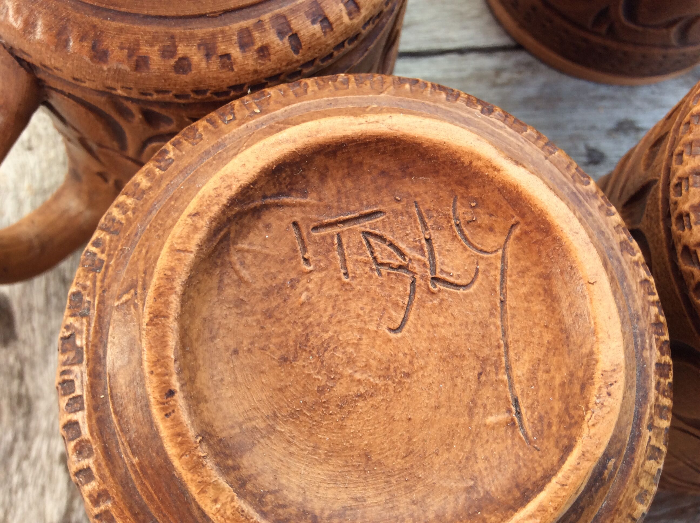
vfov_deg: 44.1
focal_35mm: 32
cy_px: 262
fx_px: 646
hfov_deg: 56.9
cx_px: 350
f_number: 2.4
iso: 32
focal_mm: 3.3
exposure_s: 1/105
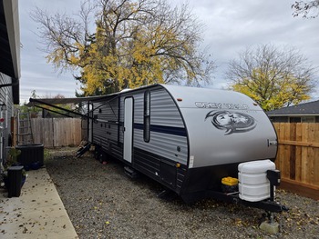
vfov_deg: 58.9
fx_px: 212
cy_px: 120
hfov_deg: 73.9
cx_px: 160
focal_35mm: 23
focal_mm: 5.4
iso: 25
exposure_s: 1/500
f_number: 1.8
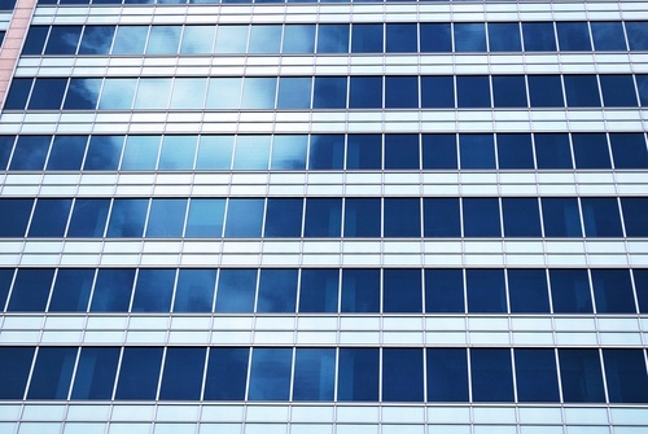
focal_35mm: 82
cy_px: 217
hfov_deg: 24.6
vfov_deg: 16.6
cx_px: 324
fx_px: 1487
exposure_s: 1/200
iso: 100
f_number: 7.1
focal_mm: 55
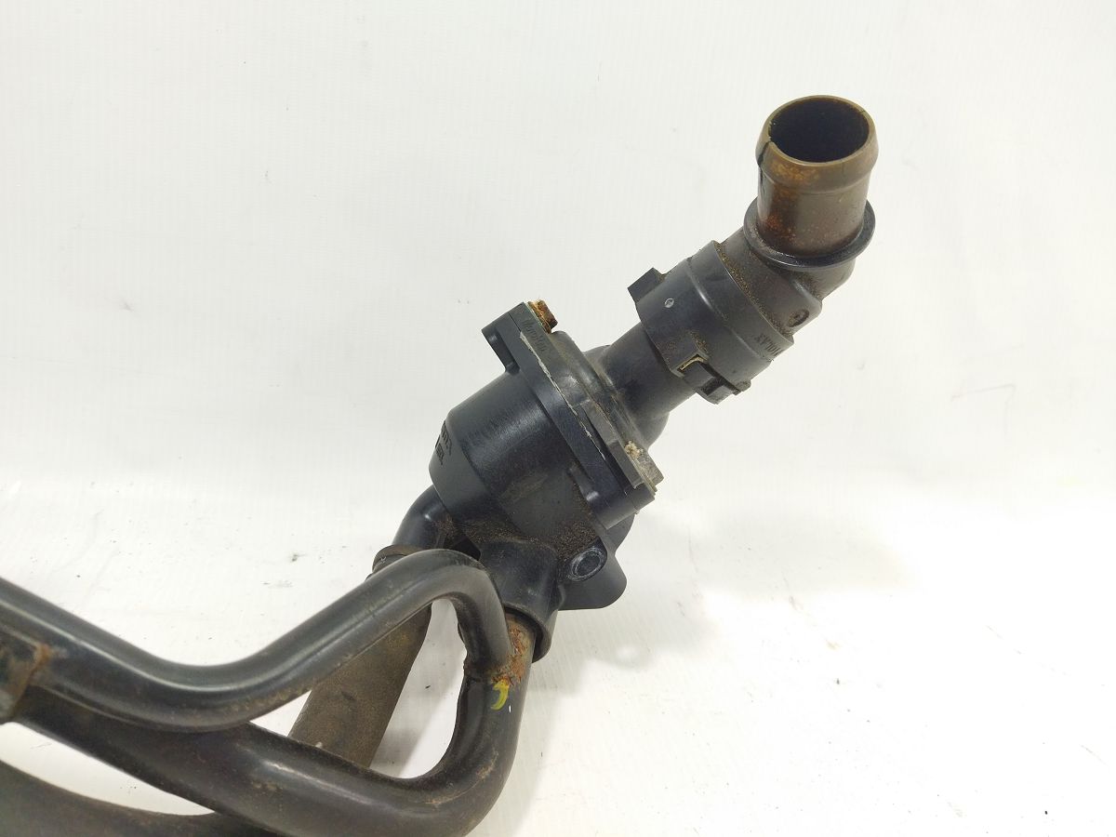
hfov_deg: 65.3
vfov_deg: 51.4
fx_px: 870
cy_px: 418
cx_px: 558
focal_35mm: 27
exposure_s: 1/100
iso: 181
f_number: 1.79
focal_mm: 4.71
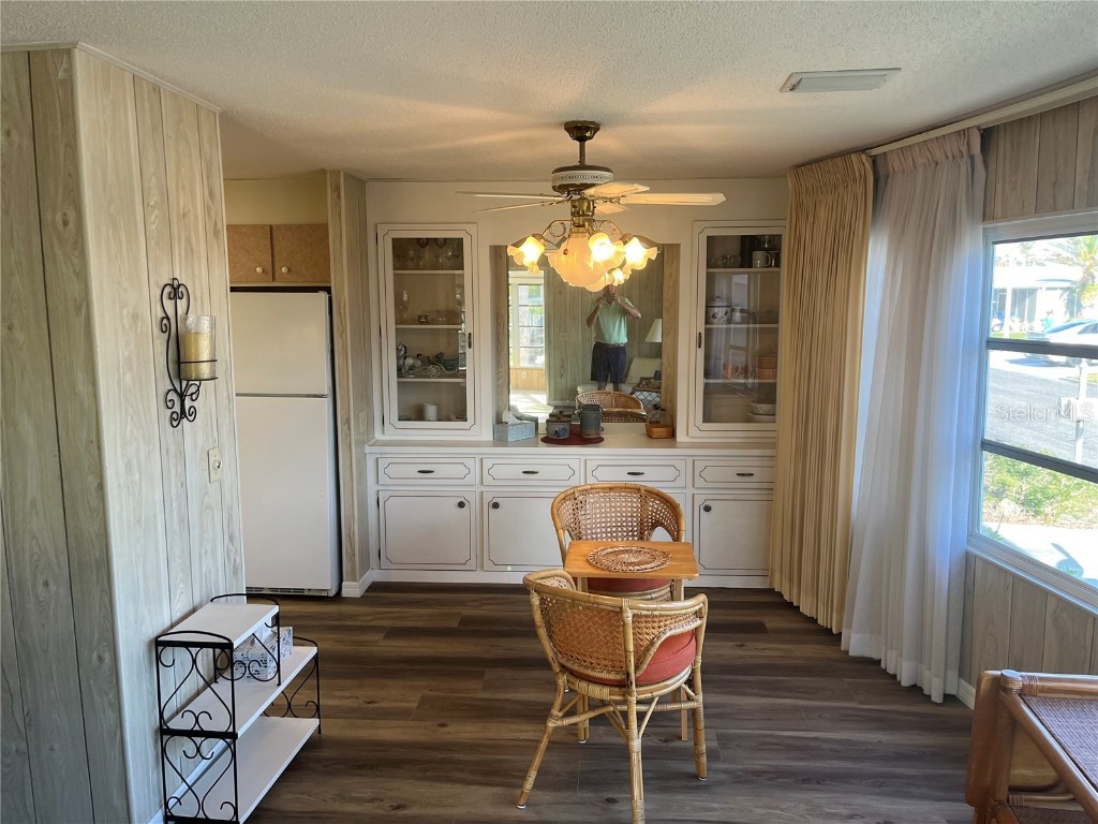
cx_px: 549
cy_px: 412
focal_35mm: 26
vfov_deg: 53.1
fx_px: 825
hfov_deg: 67.3
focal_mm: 5.1
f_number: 1.6
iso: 100
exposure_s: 1/120
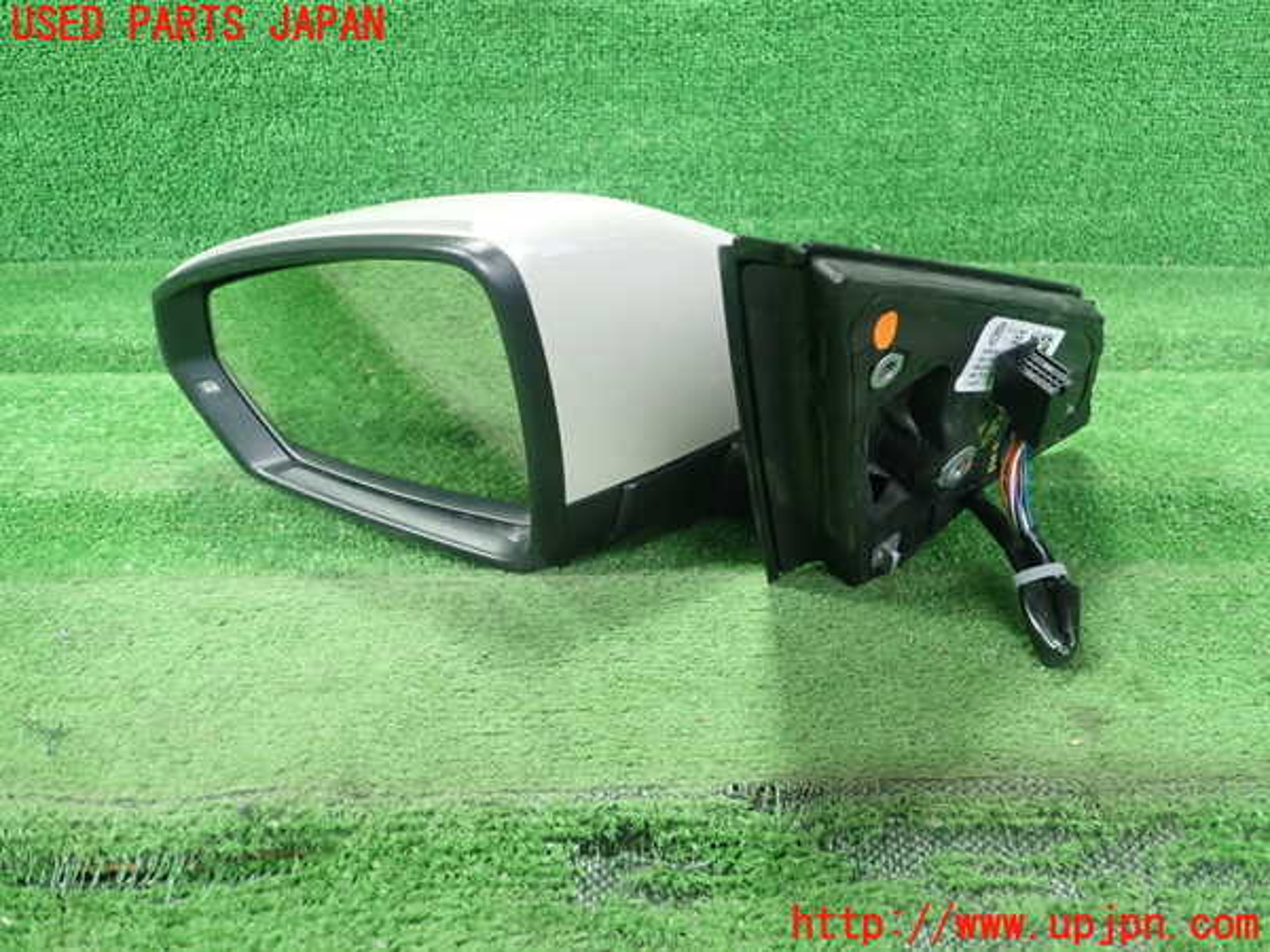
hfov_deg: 60.0
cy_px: 476
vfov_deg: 46.8
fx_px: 1101
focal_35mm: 30
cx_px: 635
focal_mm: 5.5
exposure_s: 1/125
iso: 640
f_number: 2.3
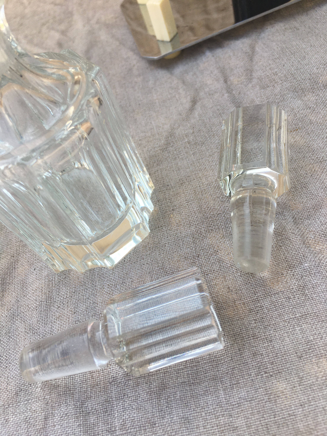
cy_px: 218
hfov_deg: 48.2
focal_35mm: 29
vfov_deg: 61.7
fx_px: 365
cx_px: 164
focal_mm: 4.15
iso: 25
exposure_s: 1/327
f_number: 2.2
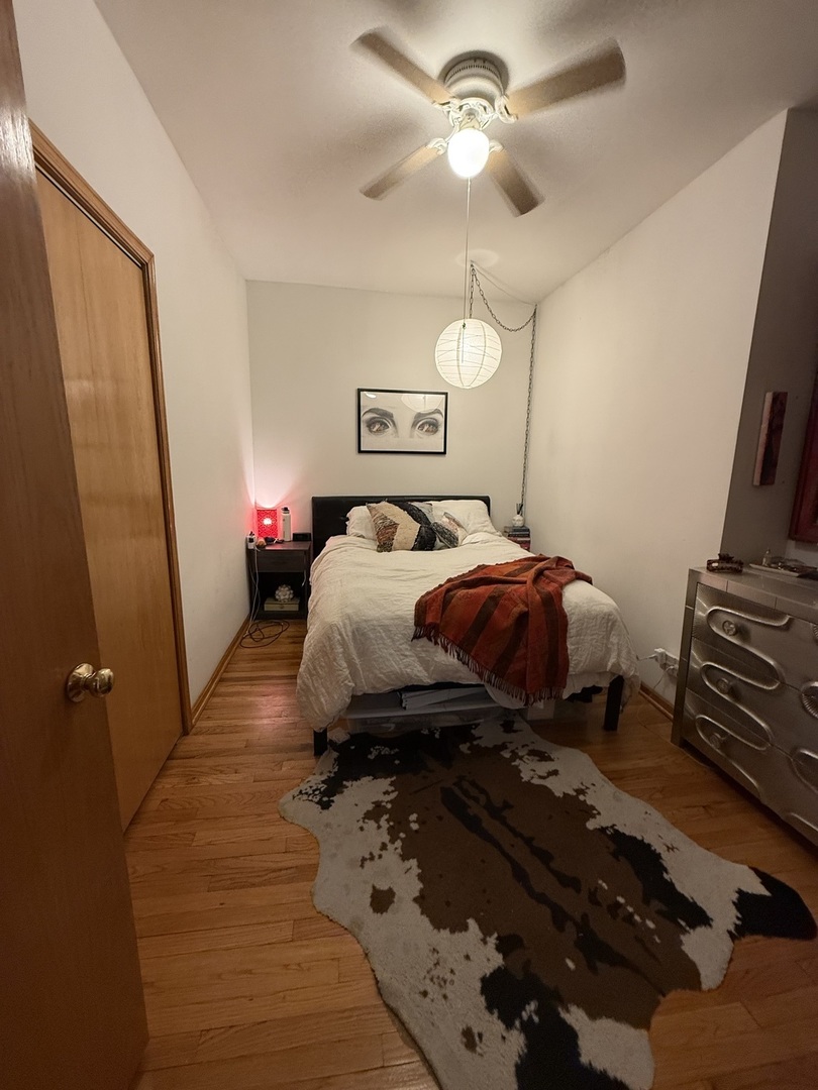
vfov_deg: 102.1
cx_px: 409
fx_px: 441
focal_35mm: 14
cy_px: 545
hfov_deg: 85.7
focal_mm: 2.22
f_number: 2.2
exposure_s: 1/60
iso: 250
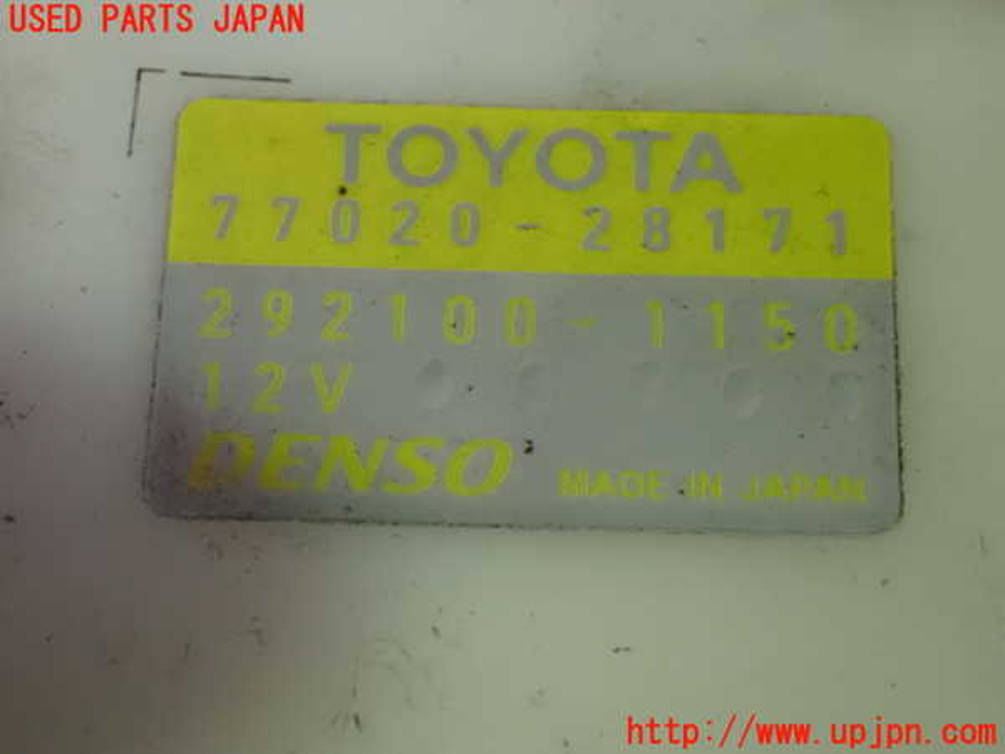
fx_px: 2729
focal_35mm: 94
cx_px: 502
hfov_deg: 20.9
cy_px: 377
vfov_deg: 15.7
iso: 1600
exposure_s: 1/50
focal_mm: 16.79
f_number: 4.7
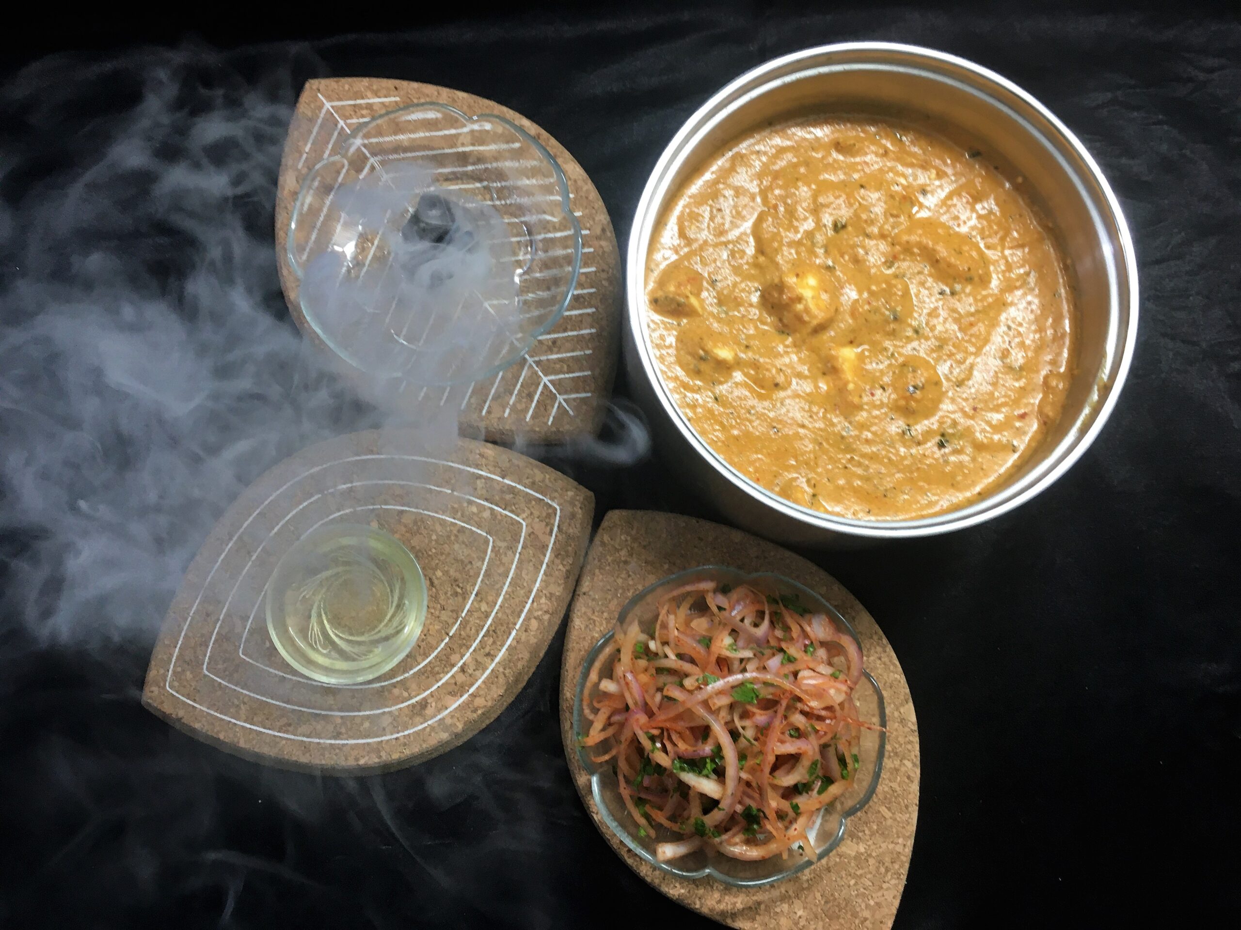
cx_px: 620
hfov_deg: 61.7
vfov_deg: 48.2
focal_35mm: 29
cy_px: 465
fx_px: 1040
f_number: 2.2
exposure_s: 1/33
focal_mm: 4.15
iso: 100
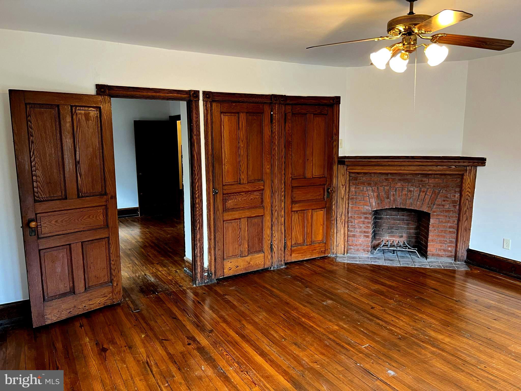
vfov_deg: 53.1
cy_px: 196
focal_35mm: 26
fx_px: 391
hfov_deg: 67.3
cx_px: 260
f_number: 1.5
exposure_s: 1/60
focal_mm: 5.7
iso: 125
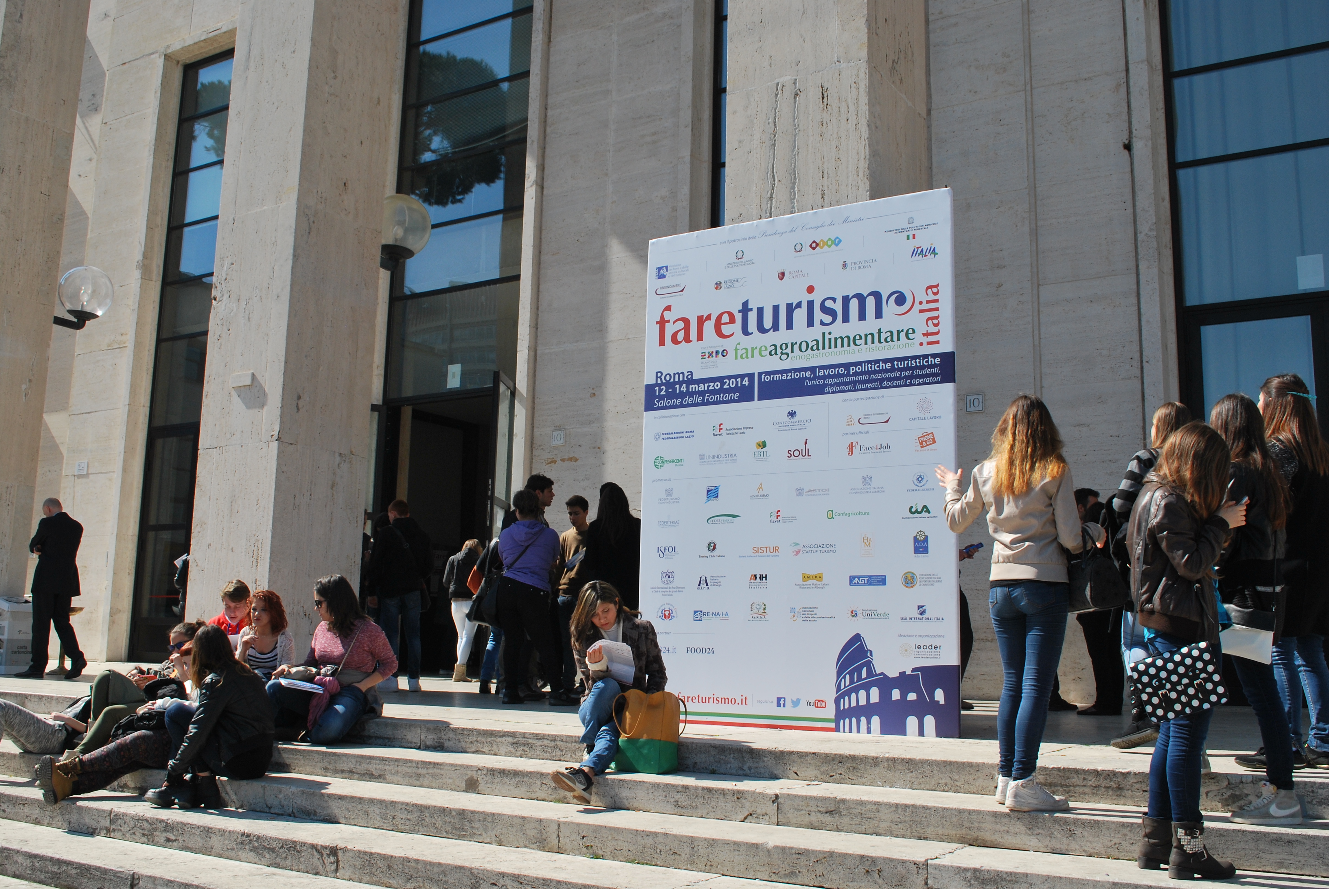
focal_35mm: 33
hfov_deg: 57.2
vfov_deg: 40.1
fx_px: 1220
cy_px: 444
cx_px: 664
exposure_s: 1/250
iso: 200
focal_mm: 22
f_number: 10
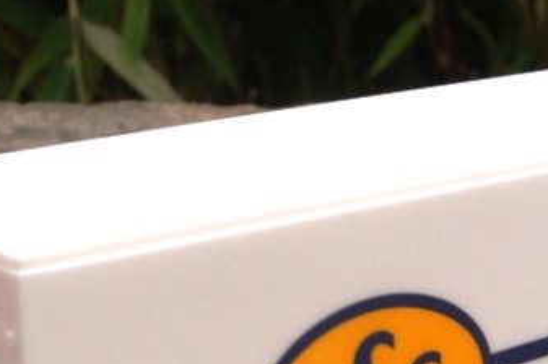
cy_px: 450
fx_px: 2190
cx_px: 655
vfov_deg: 9.4
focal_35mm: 144
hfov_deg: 13.9
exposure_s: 1/60
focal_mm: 28
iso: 250
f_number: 20
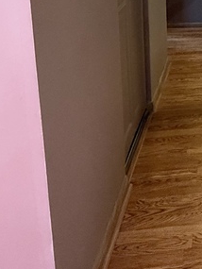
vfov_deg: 31.7
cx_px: 301
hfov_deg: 22.6
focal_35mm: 53
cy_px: -31
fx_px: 412
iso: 400
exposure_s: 1/60
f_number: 2.2
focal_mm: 2.22
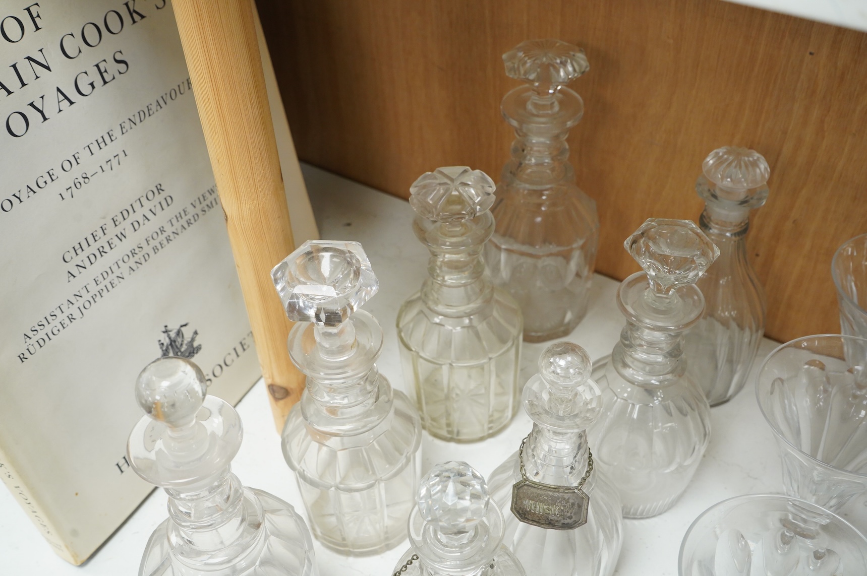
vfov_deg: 36.8
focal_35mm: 36
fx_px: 866
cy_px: 288
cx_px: 434
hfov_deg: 53.2
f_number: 7.1
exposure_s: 1/80
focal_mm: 36
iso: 2500
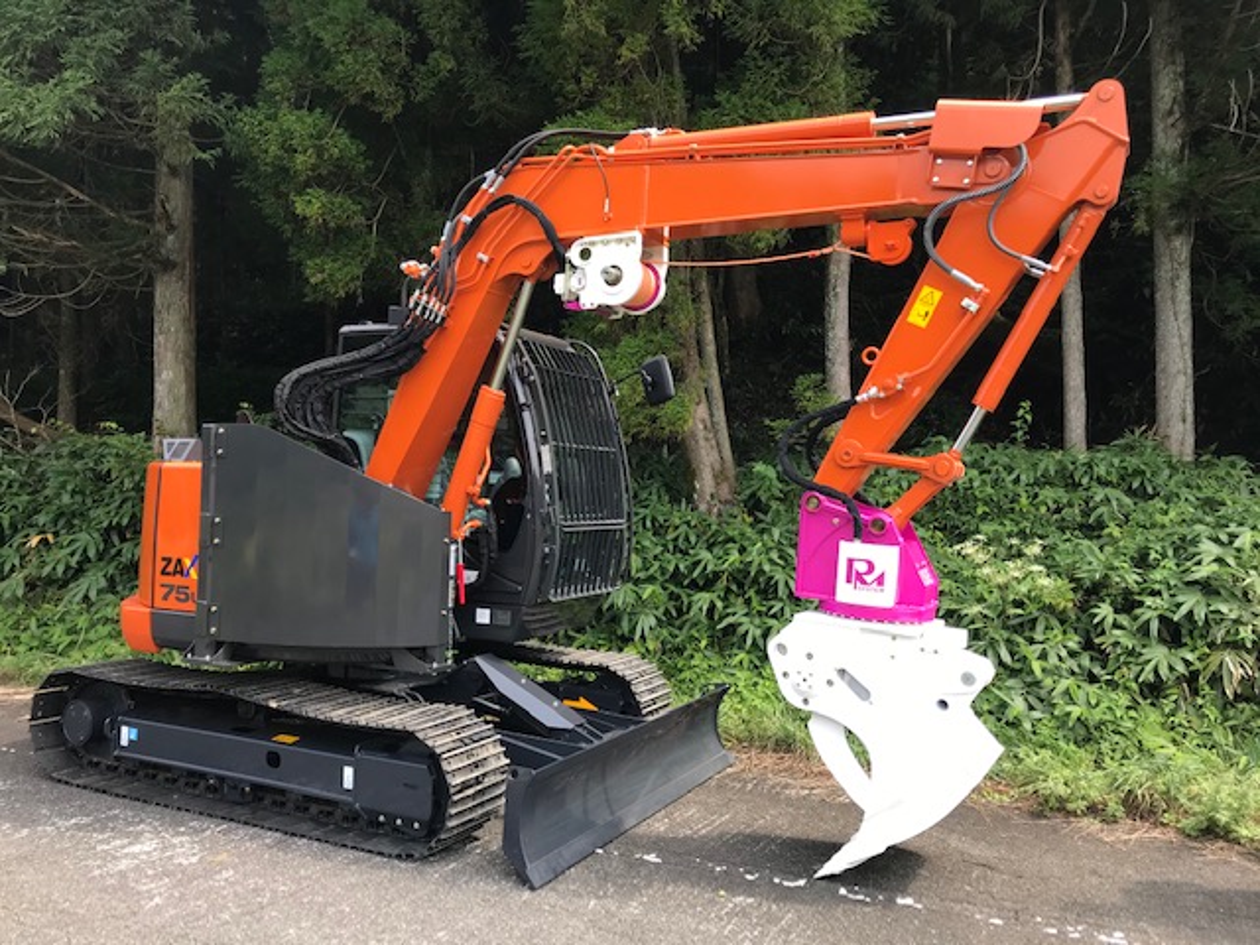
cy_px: 472
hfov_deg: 63.4
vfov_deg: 49.7
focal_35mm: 28
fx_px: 1019
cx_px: 630
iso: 20
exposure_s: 1/303
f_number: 1.8
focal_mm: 3.99
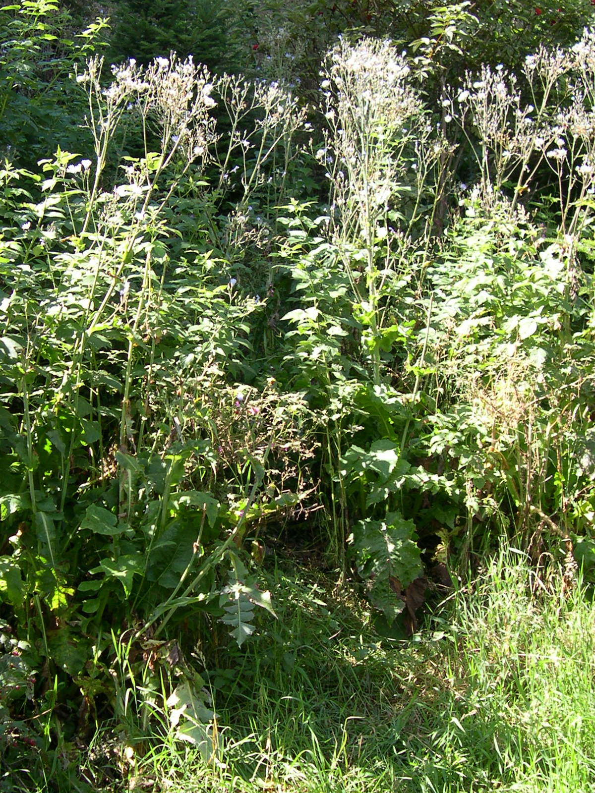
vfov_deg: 49.0
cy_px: 396
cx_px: 298
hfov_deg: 37.7
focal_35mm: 38
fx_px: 871
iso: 100
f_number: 2.8
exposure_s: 1/187
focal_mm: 8
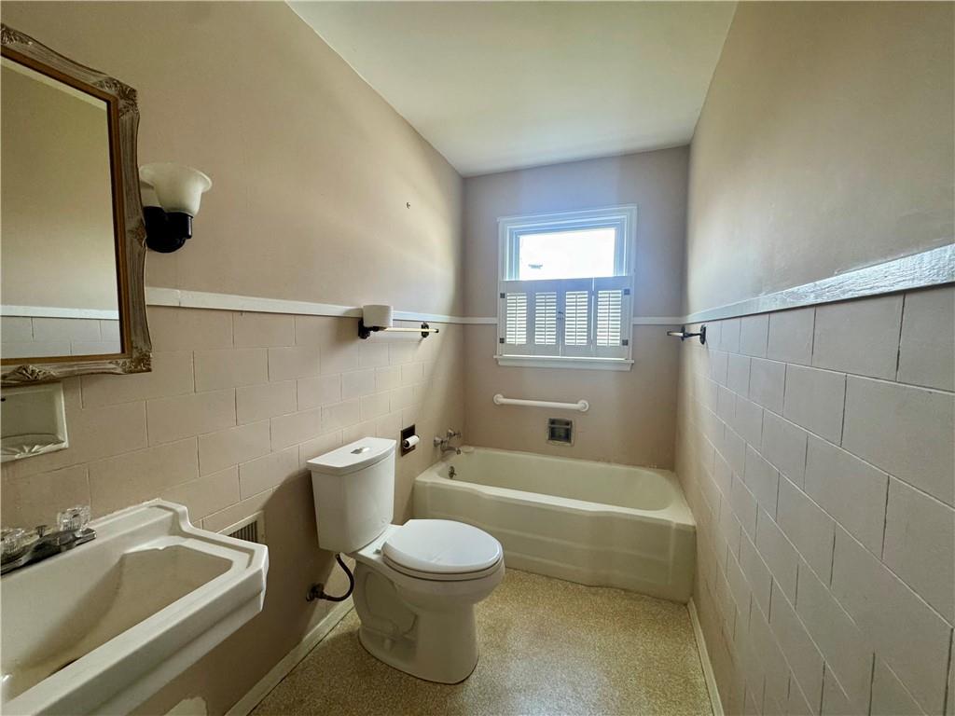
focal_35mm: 14
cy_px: 358
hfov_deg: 102.1
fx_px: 386
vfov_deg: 85.7
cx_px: 478
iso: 250
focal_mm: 2.22
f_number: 2.2
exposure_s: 1/99
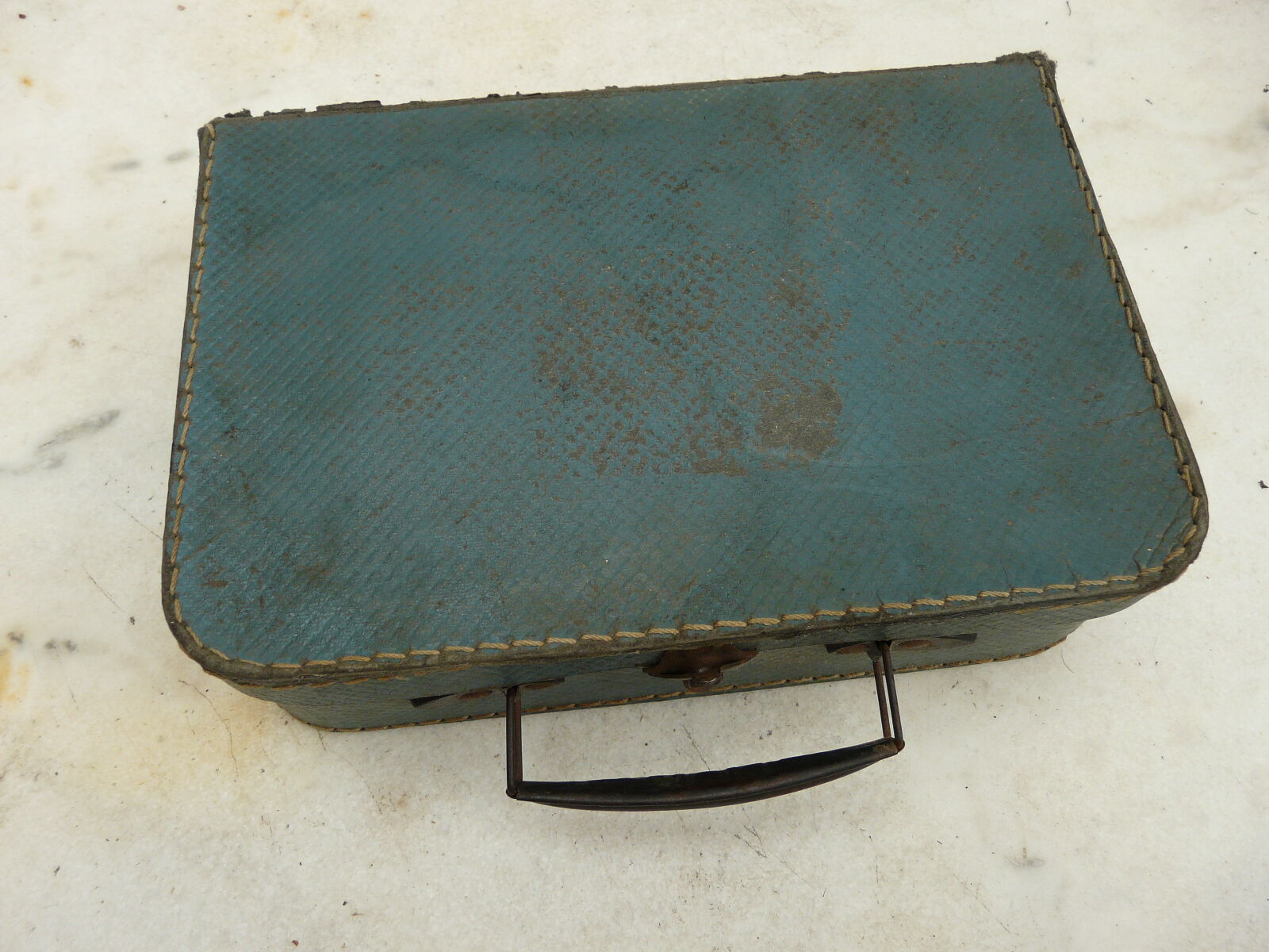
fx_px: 1026
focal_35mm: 28
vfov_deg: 49.7
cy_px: 476
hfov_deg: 63.4
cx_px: 634
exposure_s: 1/60
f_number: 2.8
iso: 100
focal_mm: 4.6
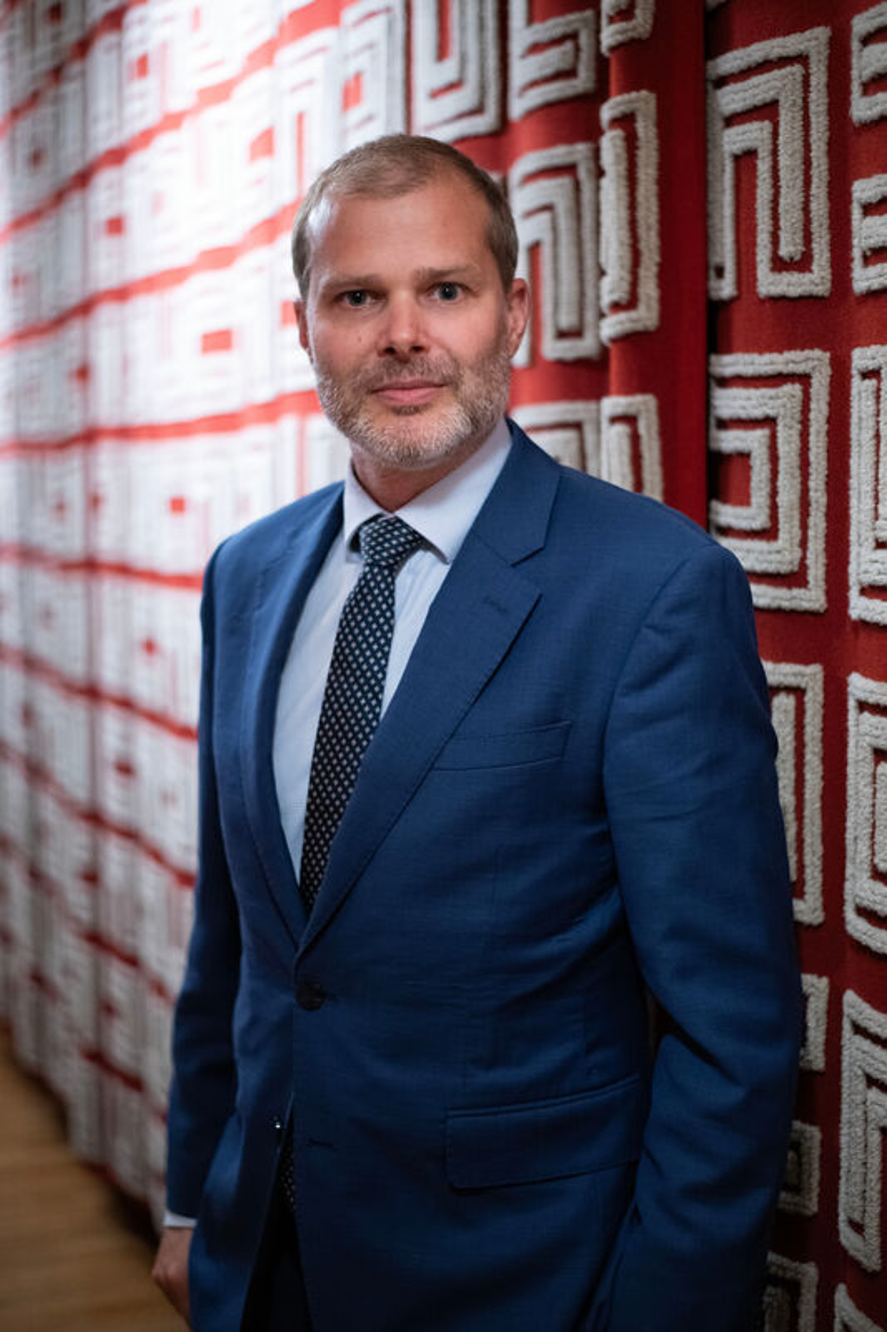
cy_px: 666
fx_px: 1849
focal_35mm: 50
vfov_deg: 39.6
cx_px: 444
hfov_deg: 27.0
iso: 3200
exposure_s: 1/80
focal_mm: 50
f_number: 1.8
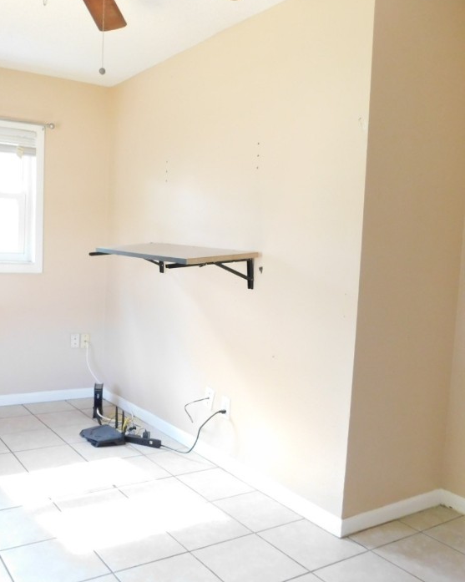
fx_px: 568
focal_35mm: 33
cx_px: 171
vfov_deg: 54.2
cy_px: 295
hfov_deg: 44.1
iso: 400
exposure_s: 1/25
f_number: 3
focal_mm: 4
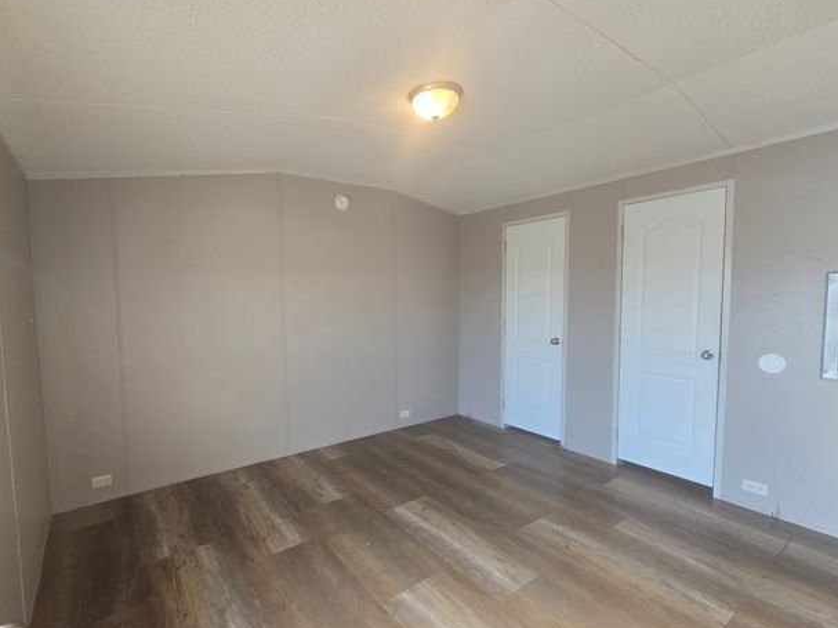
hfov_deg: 97.6
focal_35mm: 15
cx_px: 362
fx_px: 363
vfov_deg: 81.7
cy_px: 322
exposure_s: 1/60
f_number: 2.2
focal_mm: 2.2
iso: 125
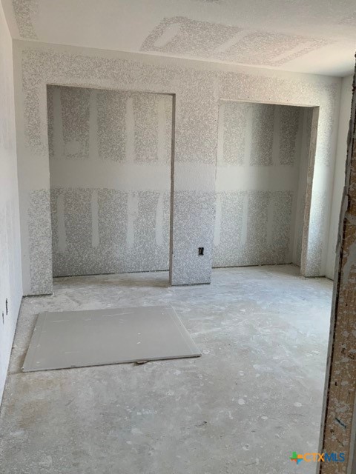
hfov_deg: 48.2
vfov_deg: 61.7
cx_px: 178
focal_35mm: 29
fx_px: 398
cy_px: 237
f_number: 1.8
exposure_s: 1/111
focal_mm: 3
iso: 64
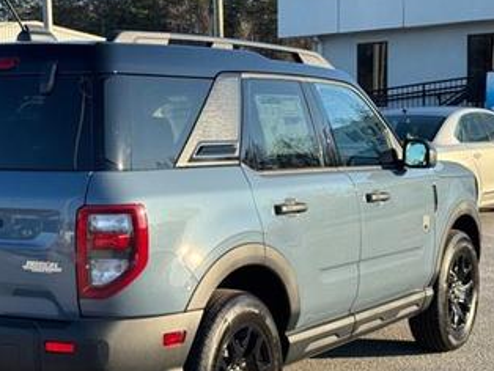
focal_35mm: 77
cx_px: 140
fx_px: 1100
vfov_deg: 19.1
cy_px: 255
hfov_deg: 25.1
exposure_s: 1/1366
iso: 64
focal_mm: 6.76
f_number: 1.78
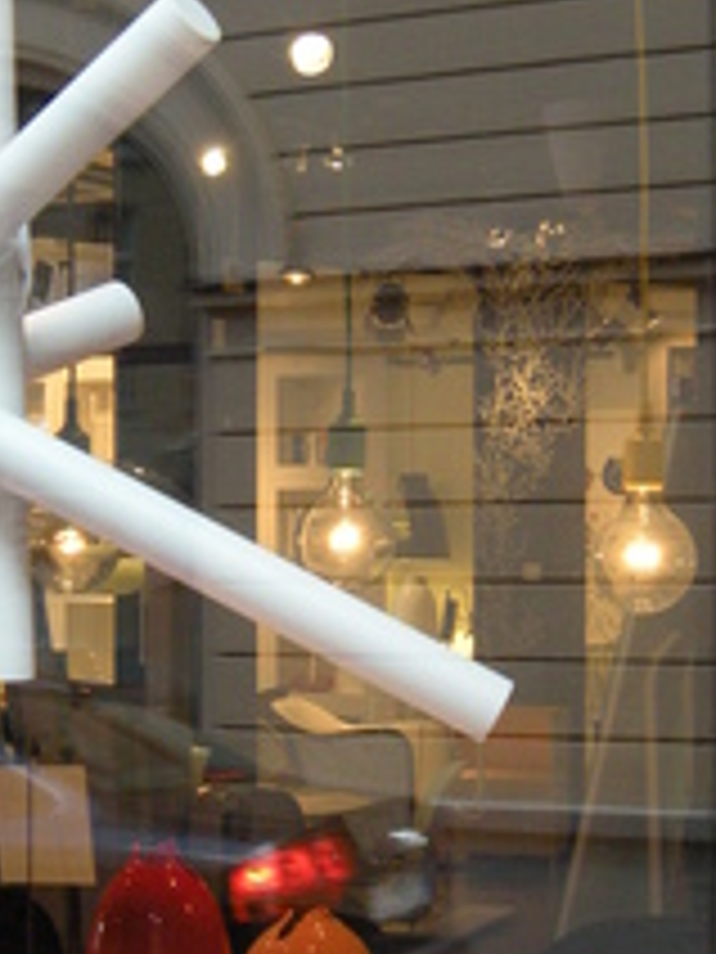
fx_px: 2730
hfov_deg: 14.9
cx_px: 275
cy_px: 698
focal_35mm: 99
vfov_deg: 19.7
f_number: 3.8
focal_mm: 5.9
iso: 140
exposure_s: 1/60
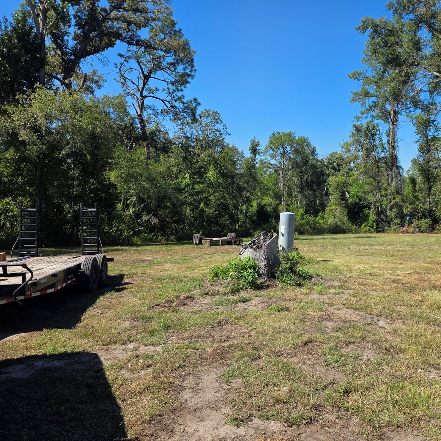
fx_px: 404
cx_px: 291
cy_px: 222
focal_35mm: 28
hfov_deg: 56.2
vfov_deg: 57.3
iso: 80
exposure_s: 1/3628
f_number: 1.7
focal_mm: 6.25
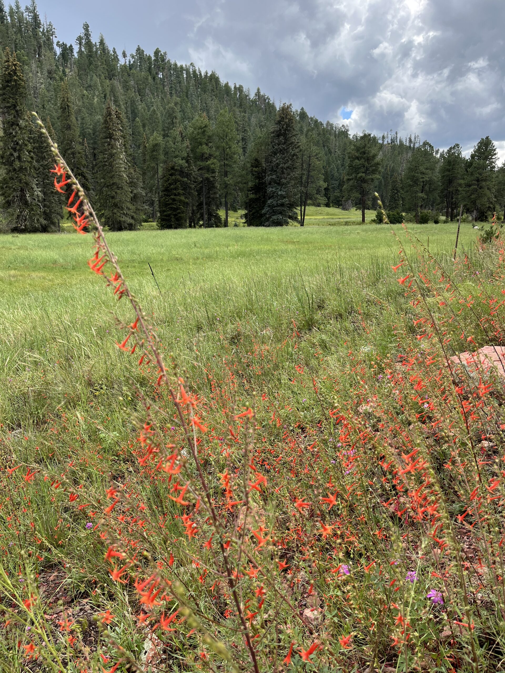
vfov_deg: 67.3
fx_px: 506
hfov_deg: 53.1
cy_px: 336
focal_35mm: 26
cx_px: 252
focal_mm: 5.1
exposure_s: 1/804
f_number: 1.6
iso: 50
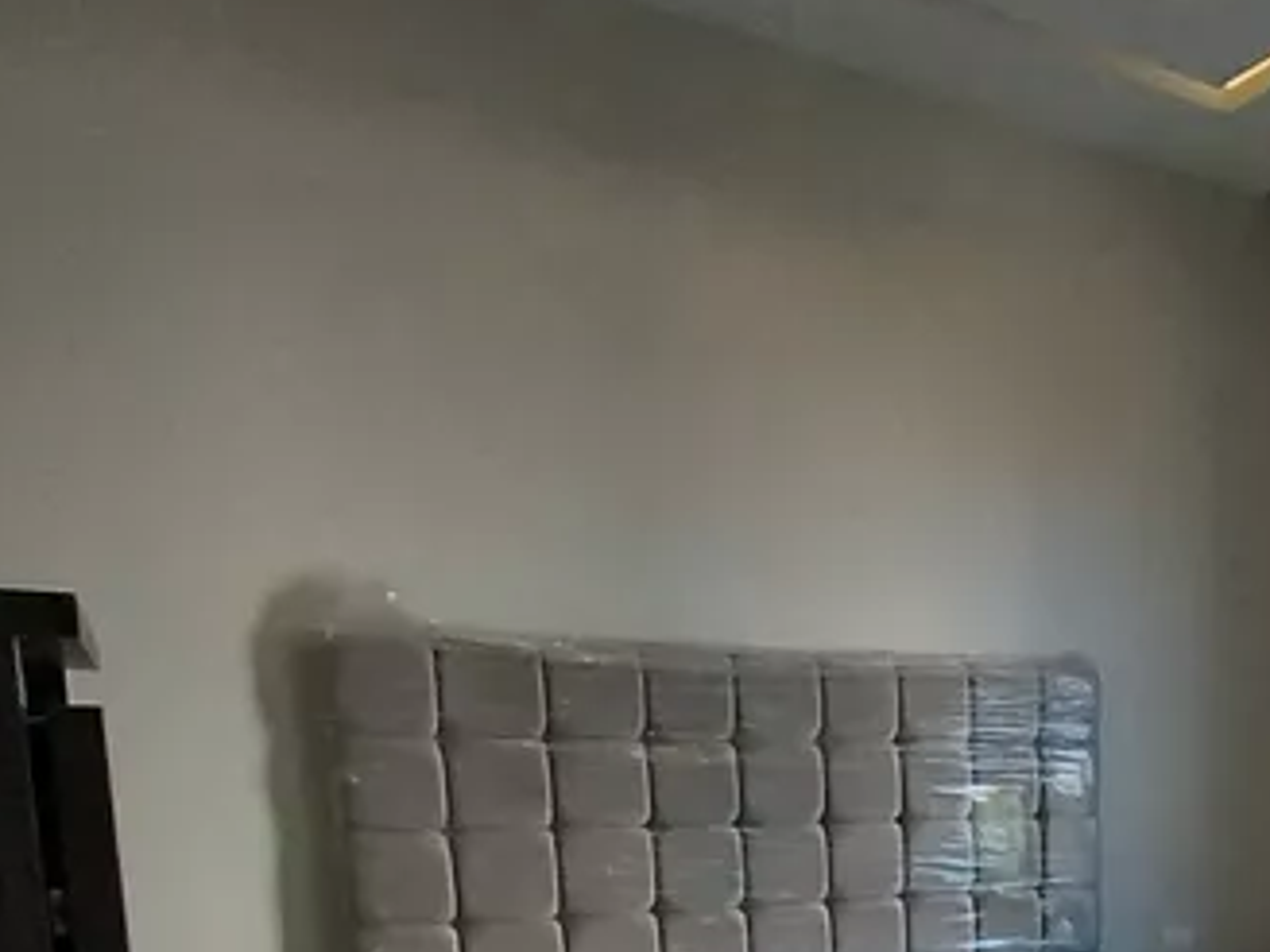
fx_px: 1357
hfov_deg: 42.0
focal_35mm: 37
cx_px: 1322
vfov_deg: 35.1
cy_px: 952
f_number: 2.2
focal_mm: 1.3
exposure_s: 1/100
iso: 100
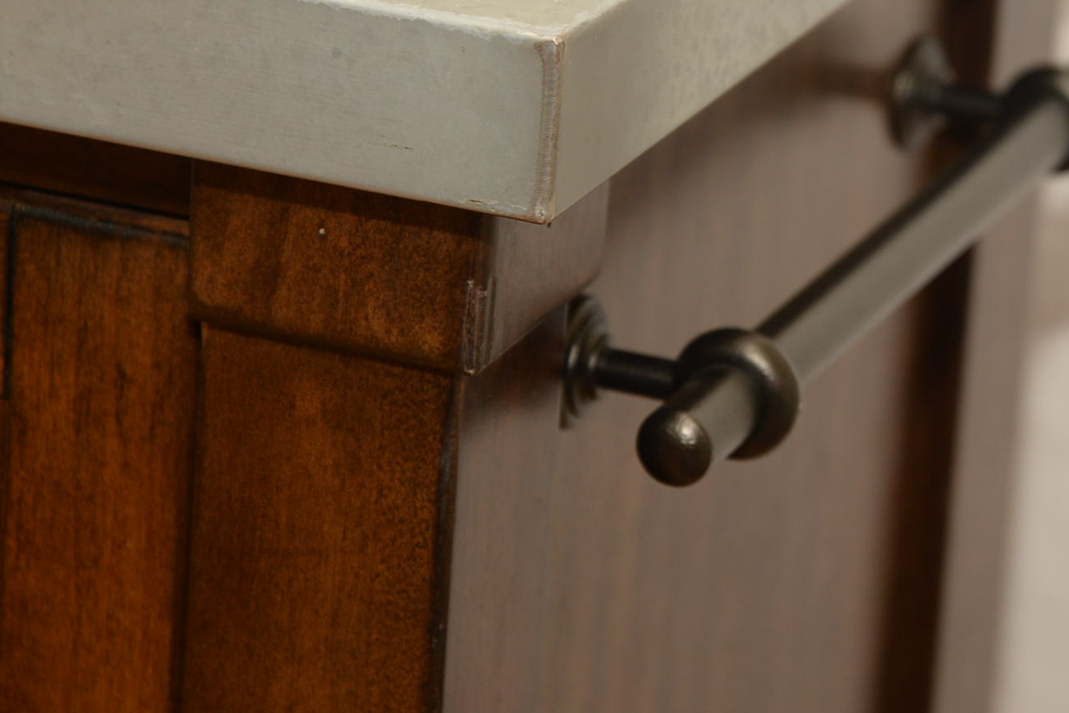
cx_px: 836
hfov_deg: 10.4
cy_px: 103
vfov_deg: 7.0
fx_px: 5851
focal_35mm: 197
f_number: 4.5
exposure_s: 1/125
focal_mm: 85
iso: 400
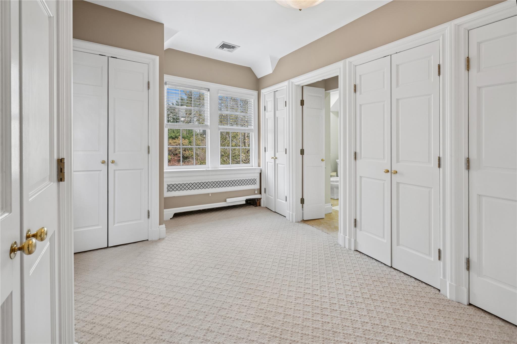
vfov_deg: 81.1
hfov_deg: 104.3
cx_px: 258
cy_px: 172
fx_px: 201
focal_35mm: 14
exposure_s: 1/8
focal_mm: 14
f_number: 11
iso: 200
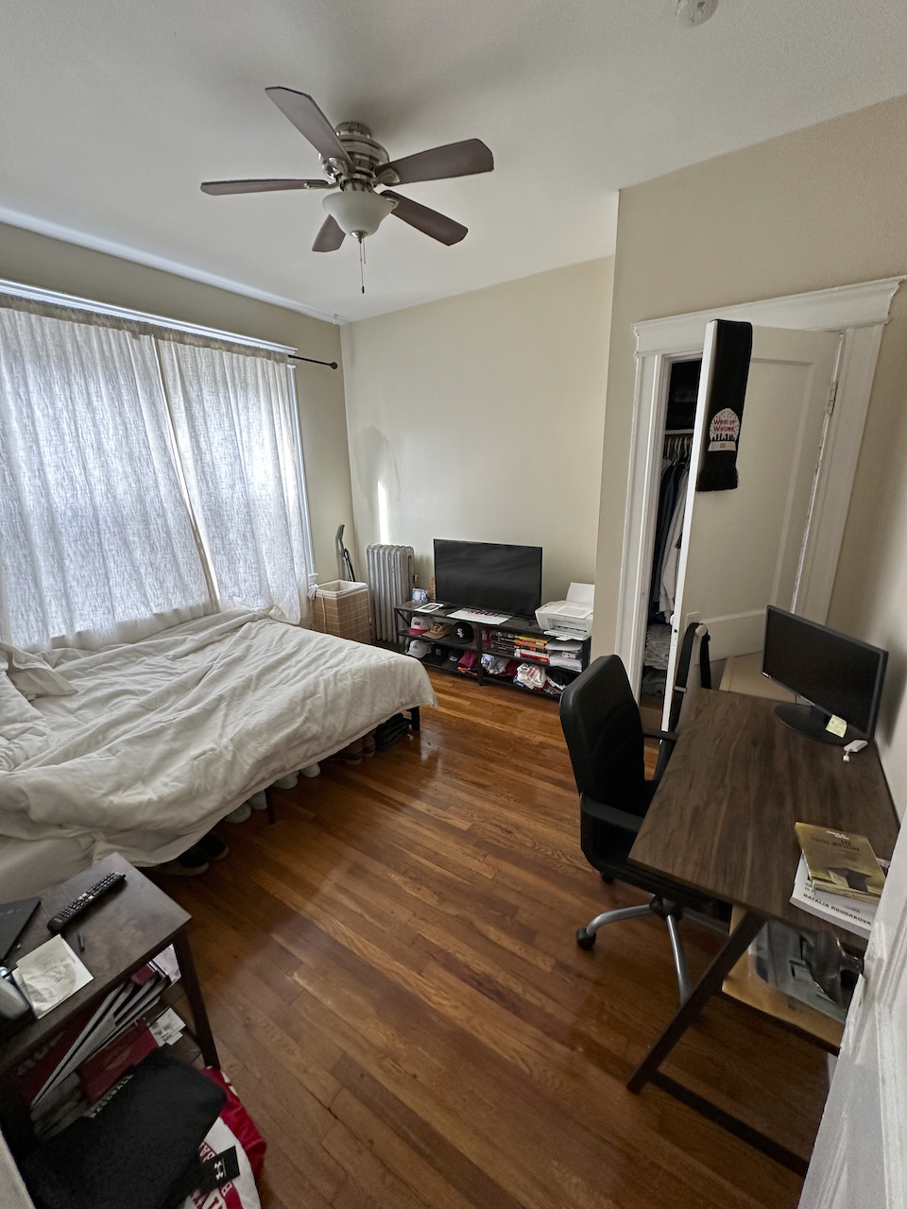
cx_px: 454
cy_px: 604
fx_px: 489
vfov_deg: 102.1
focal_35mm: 14
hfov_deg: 85.7
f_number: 2.2
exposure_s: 1/60
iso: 200
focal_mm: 2.22
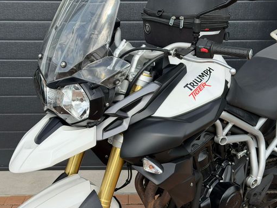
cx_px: 143
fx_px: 480
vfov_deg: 24.4
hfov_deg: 32.2
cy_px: 89
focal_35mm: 60
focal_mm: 6.76
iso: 80
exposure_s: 1/1980
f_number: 1.78
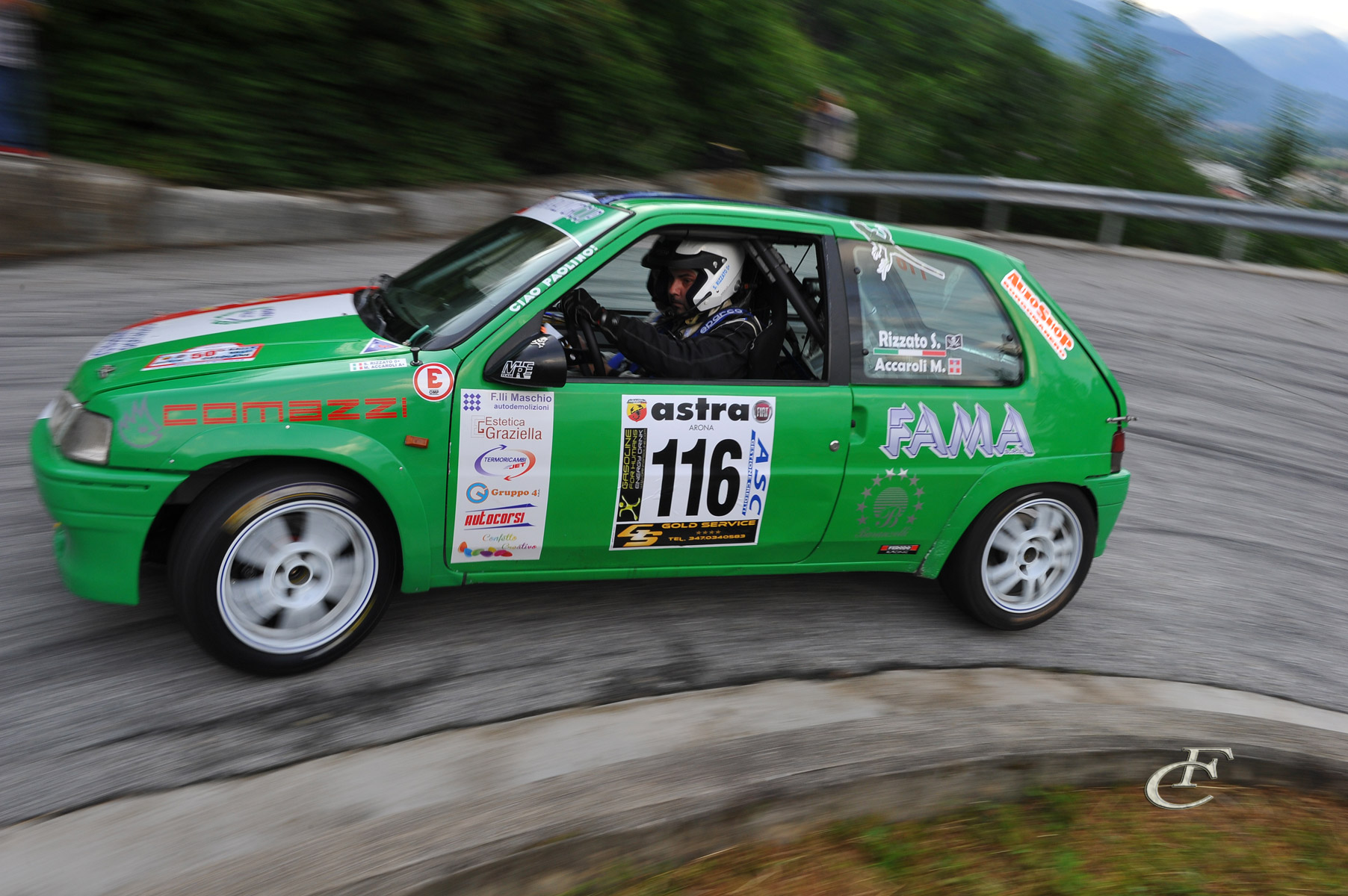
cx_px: 674
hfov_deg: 58.8
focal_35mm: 32
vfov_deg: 41.1
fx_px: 1197
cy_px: 448
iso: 800
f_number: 13
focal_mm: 32
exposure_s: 1/80
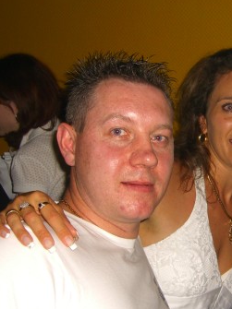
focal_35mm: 68
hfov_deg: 21.1
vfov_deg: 28.5
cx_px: 217
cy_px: 182
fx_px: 608
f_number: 2.8
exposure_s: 1/60
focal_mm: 7.9
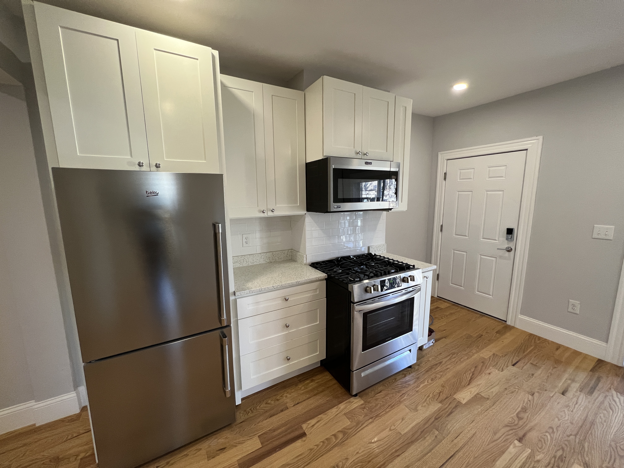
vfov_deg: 89.9
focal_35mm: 13
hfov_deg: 106.2
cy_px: 234
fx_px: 234
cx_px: 312
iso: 250
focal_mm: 1.57
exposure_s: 1/60
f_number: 1.8
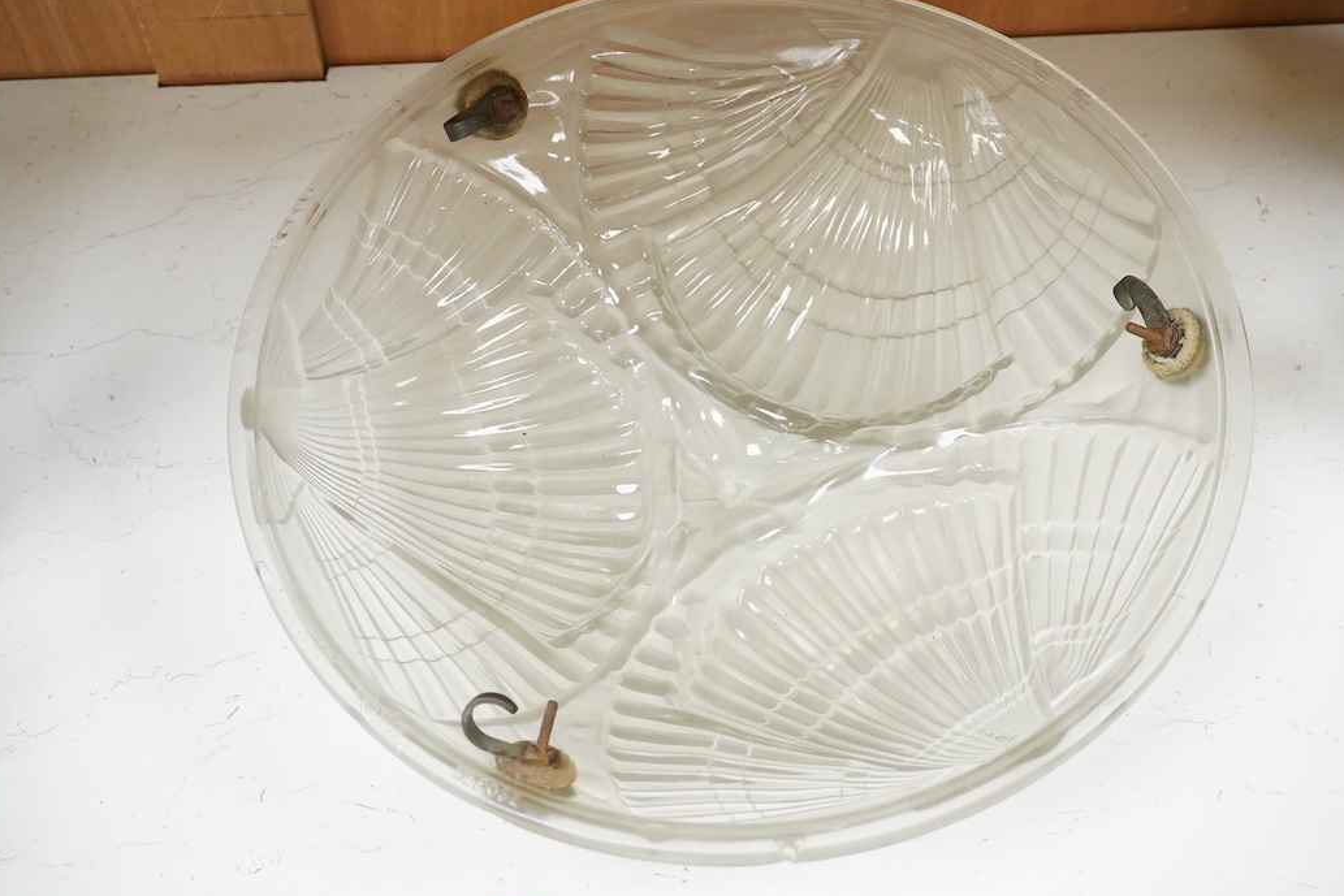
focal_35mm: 49
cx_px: 697
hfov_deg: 40.3
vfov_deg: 27.5
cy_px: 421
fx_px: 1829
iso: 3200
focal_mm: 30
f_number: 7.1
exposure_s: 1/200
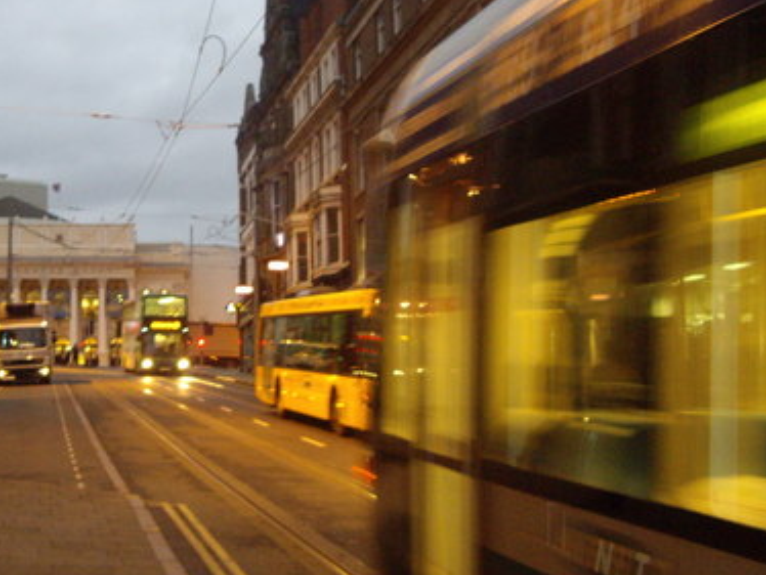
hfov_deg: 29.3
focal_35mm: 65
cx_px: 188
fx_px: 1439
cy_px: 319
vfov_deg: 22.6
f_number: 2.8
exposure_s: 1/10
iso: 400
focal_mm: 7.9
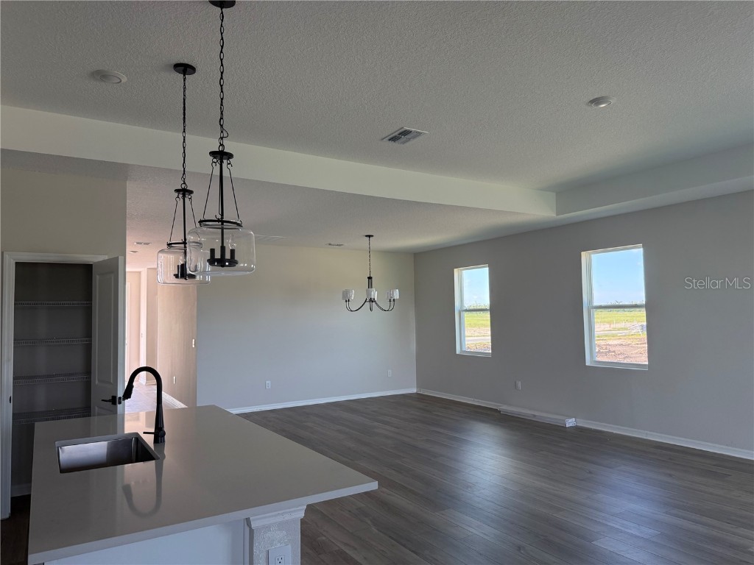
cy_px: 282
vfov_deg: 56.8
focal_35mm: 24
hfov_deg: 71.6
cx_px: 377
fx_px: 523
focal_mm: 6.76
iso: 160
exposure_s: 1/237
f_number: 1.78
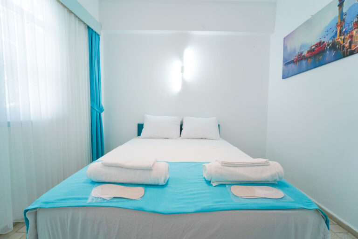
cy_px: 120
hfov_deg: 104.3
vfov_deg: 81.2
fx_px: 139
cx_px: 179
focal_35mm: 14
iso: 800
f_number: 22
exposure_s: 1/6
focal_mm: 14
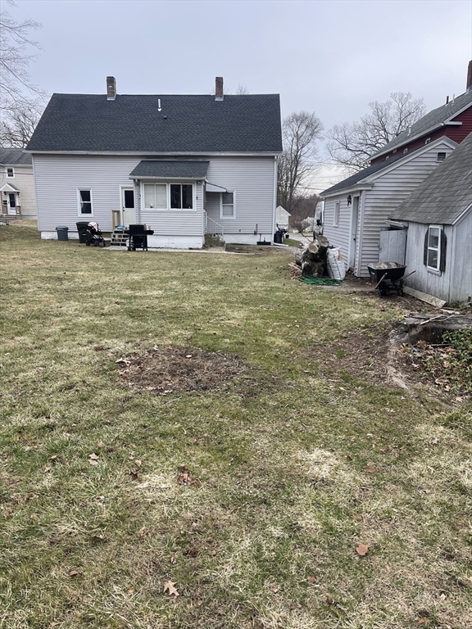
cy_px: 314
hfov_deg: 54.9
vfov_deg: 69.4
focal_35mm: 25
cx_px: 236
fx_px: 455
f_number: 1.6
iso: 32
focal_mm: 5.1
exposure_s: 1/1057
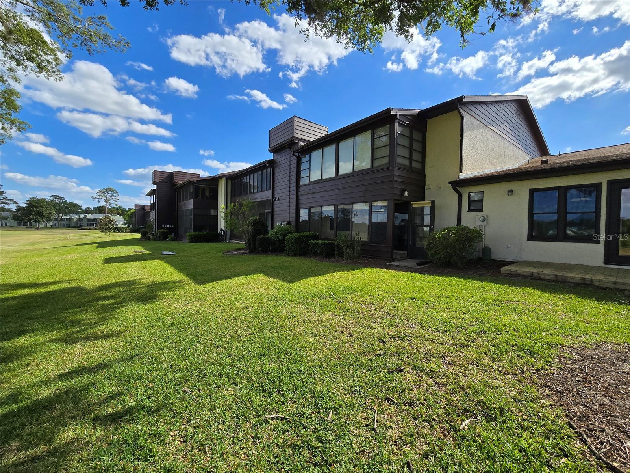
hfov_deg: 106.2
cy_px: 236
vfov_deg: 89.9
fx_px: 237
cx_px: 315
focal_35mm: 13
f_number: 2.2
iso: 50
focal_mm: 2.2
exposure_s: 1/3026
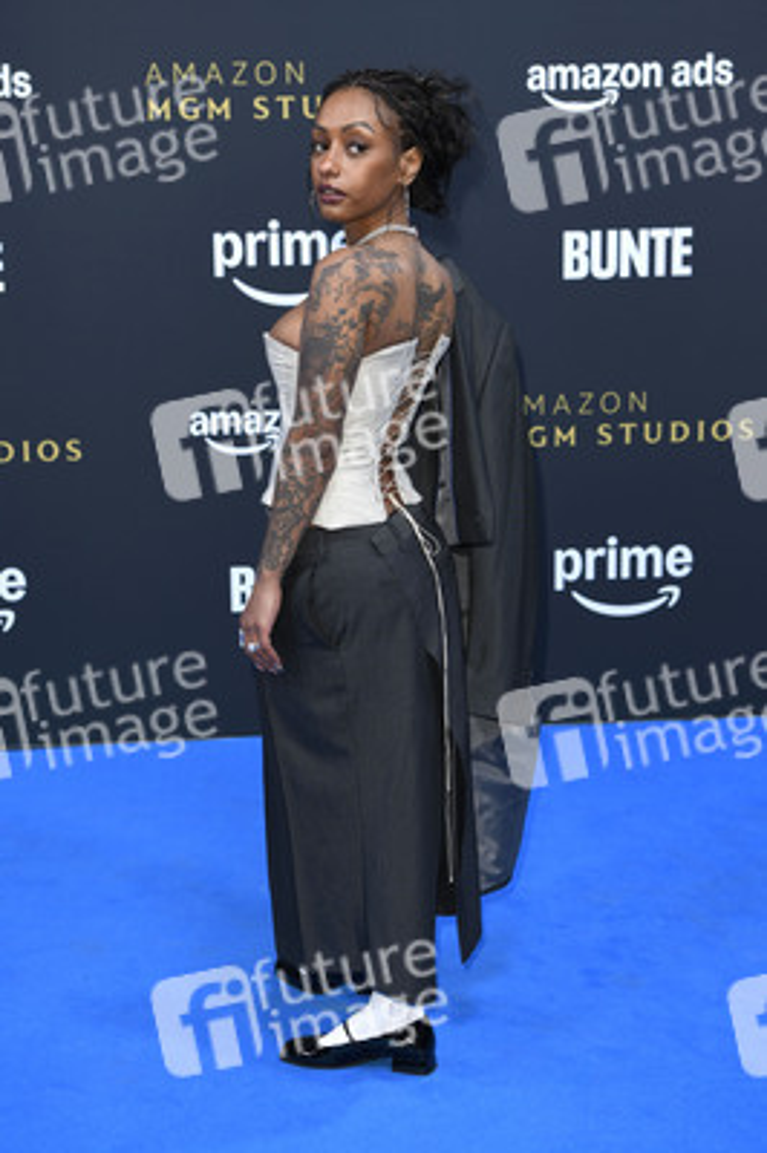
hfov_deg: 26.9
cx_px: 384
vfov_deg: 39.6
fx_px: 1601
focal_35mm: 50
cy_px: 576
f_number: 4
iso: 400
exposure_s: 1/400
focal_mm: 50
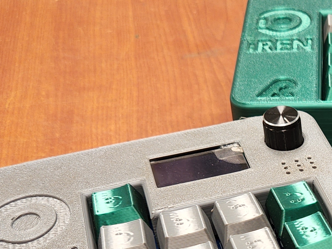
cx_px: 384
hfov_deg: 25.3
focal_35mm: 70
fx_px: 671
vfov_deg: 20.5
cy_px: 235
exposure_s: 1/180
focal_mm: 5.4
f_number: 1.8
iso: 200
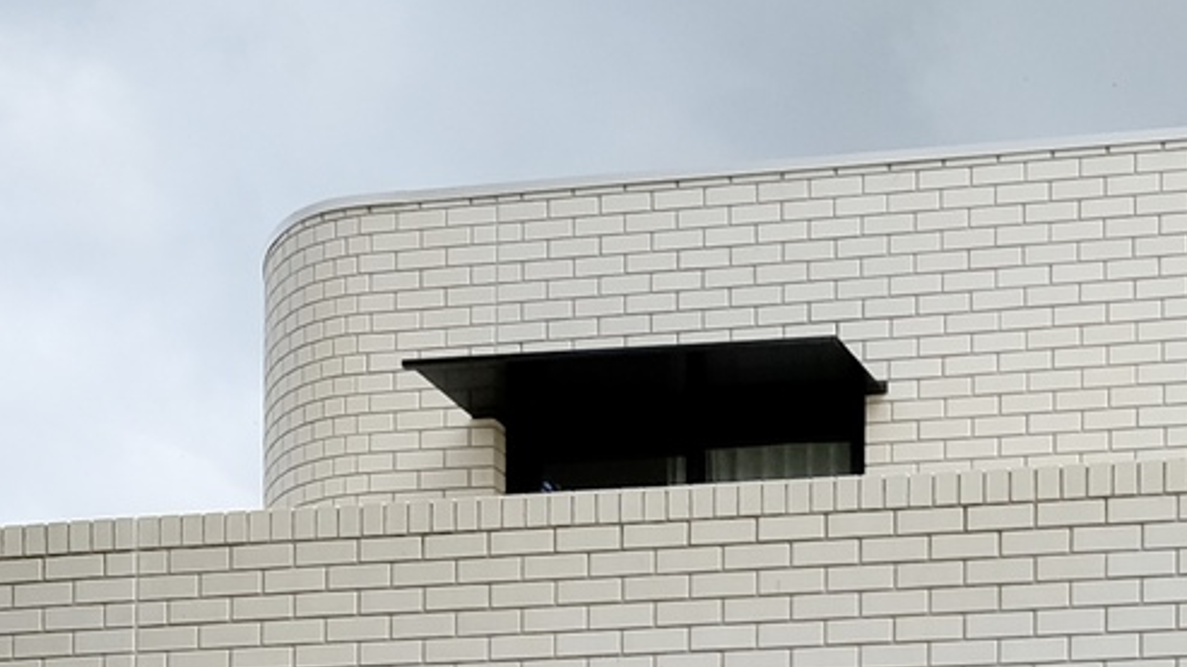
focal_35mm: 51
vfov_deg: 22.4
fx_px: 1605
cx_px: 2133
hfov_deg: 22.5
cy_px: 695
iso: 400
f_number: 5
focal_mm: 8
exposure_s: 1/400
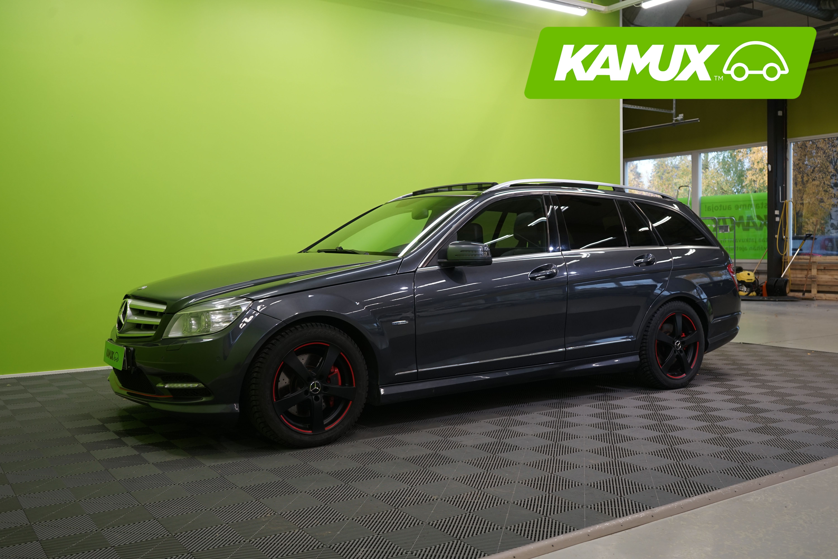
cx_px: 419
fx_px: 838
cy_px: 280
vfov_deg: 36.9
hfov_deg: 53.1
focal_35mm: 36
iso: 500
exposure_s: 1/40
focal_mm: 36
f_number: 5.6
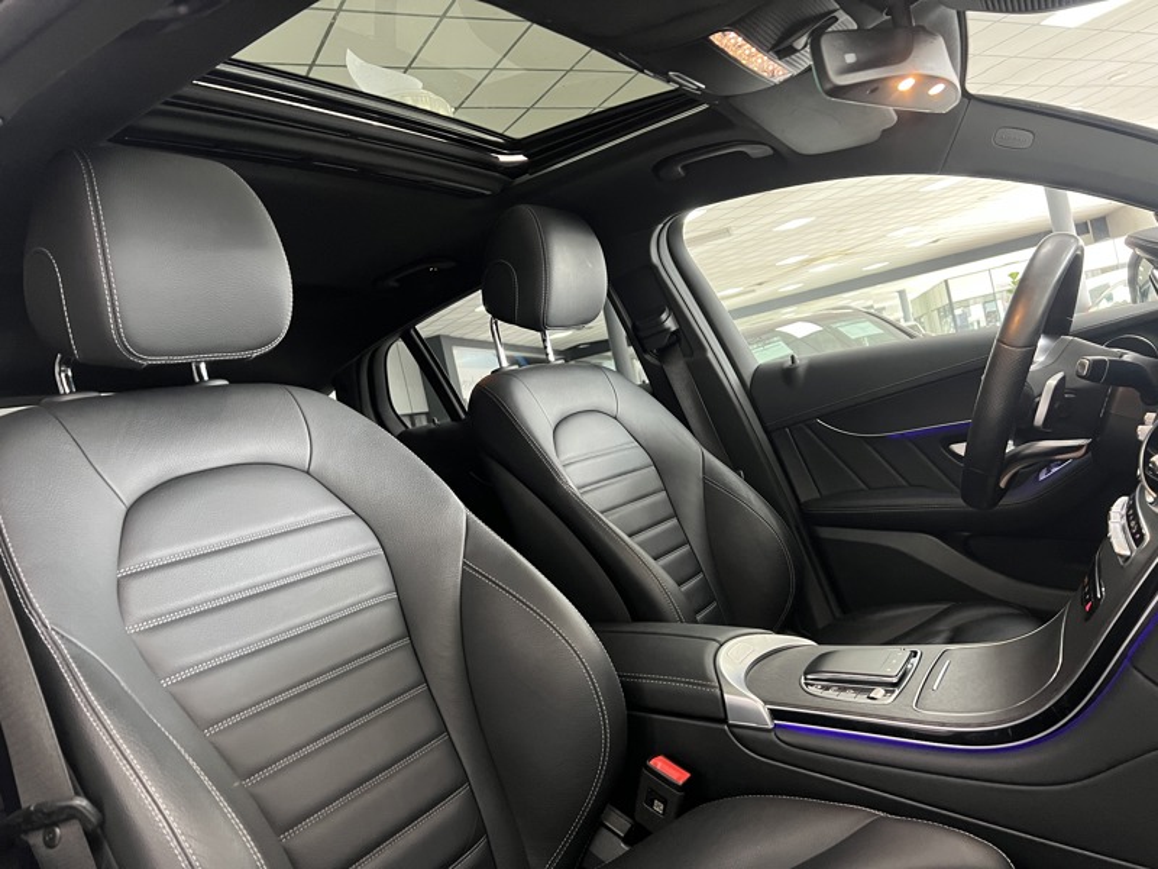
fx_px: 870
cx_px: 579
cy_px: 434
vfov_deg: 53.1
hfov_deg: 67.3
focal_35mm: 26
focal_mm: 5.7
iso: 400
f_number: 1.5
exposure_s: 1/50
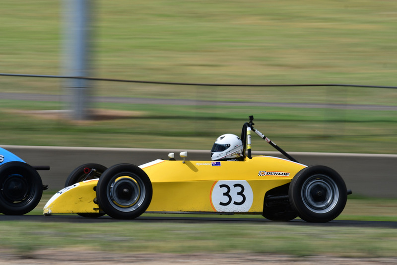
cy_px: 132
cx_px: 198
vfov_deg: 5.0
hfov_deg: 7.4
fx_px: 3061
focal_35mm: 278
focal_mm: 185
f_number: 13
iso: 100
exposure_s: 1/125
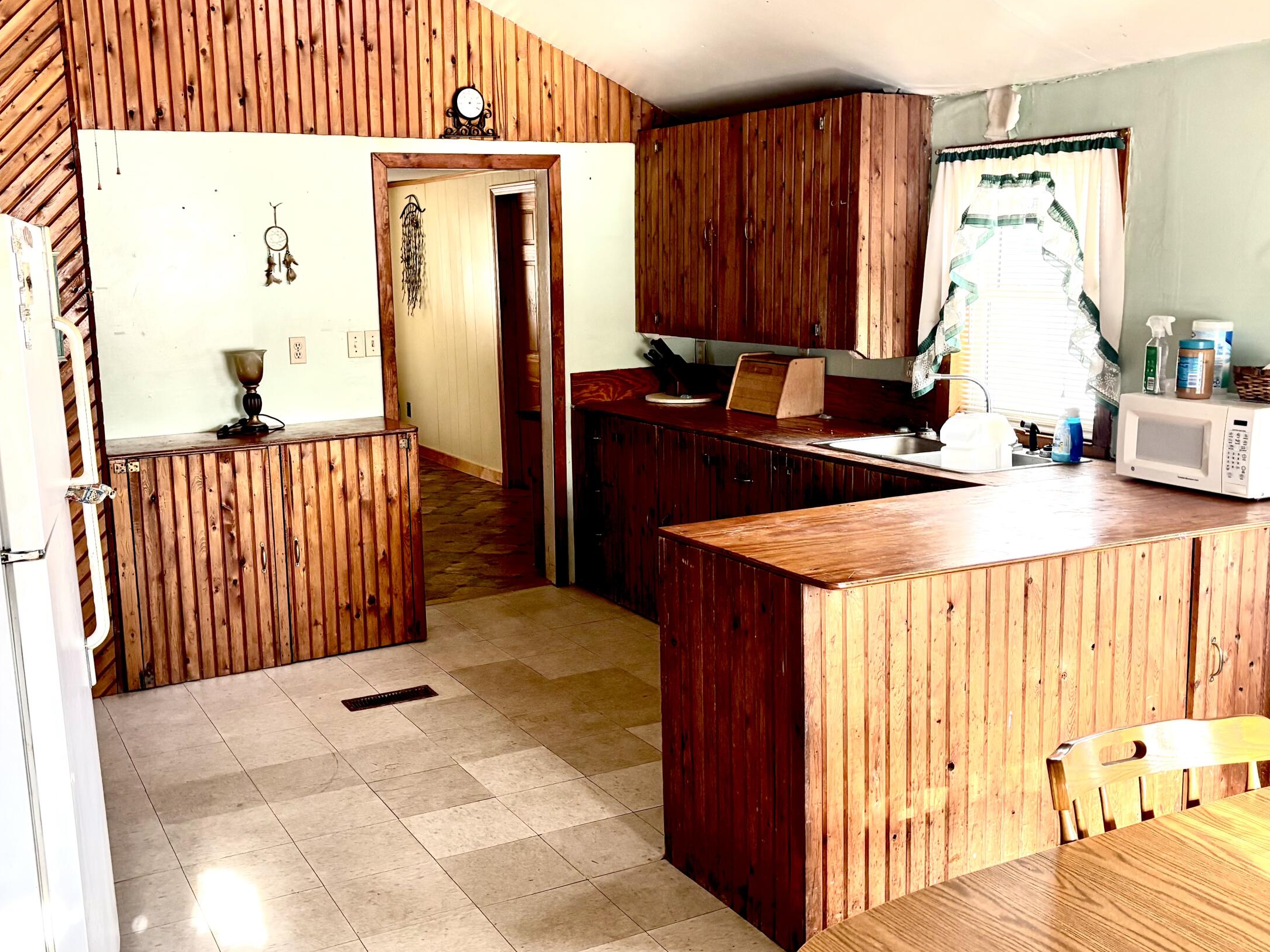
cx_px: 593
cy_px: 483
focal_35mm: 36
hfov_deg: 51.3
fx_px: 1321
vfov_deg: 39.7
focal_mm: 5.96
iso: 125
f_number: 1.6
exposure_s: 1/121
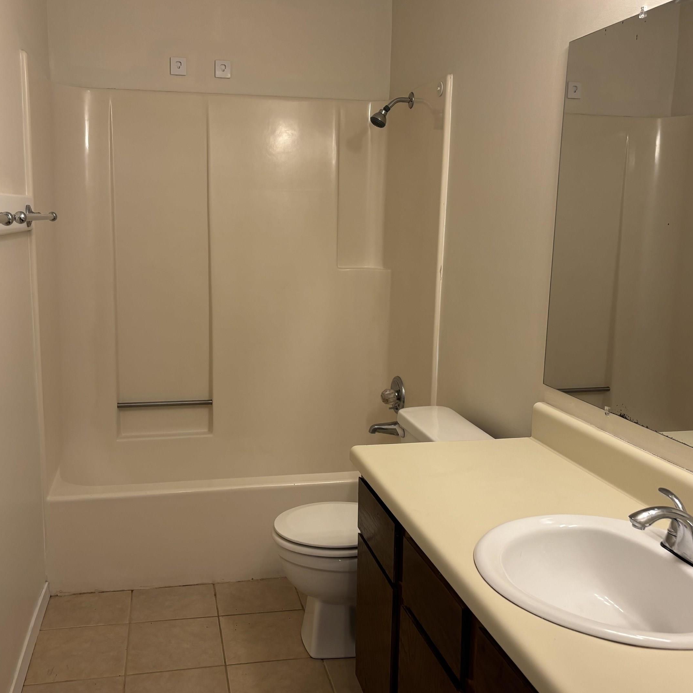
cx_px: 308
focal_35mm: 33
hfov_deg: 49.6
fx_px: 747
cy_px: 330
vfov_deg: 49.7
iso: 100
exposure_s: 1/60
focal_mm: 5.96
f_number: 1.6
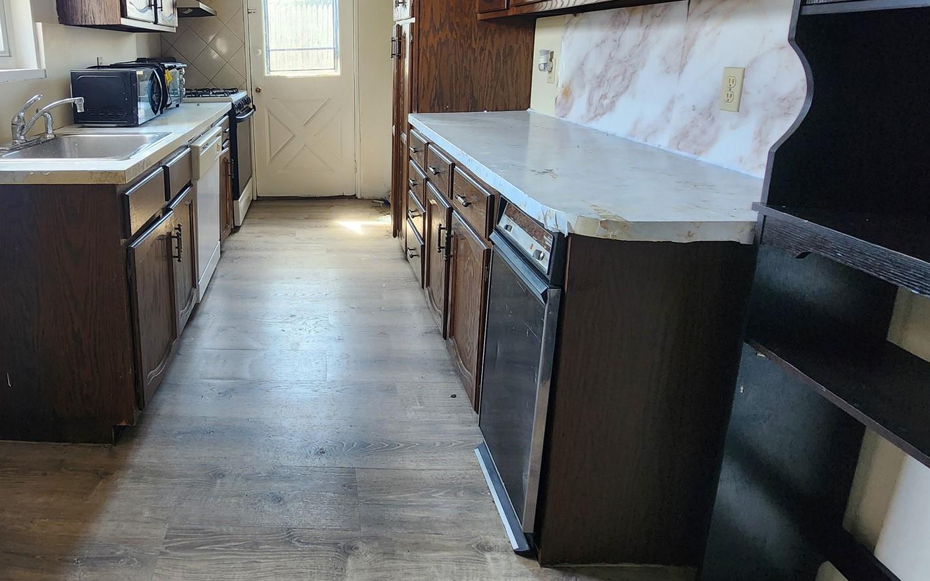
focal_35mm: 20
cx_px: 293
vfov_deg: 57.6
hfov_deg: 81.5
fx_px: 507
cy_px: 169
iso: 200
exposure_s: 1/60
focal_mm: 2.2
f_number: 2.2
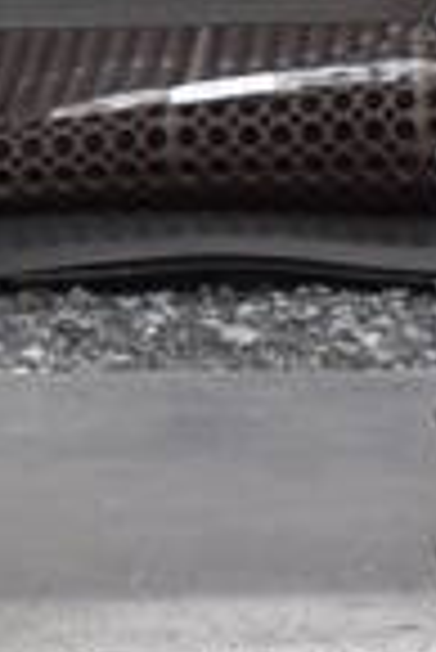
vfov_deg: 7.2
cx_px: -908
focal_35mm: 283
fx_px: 5129
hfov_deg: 4.6
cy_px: -74
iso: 200
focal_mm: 30
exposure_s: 1/320
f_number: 7.1
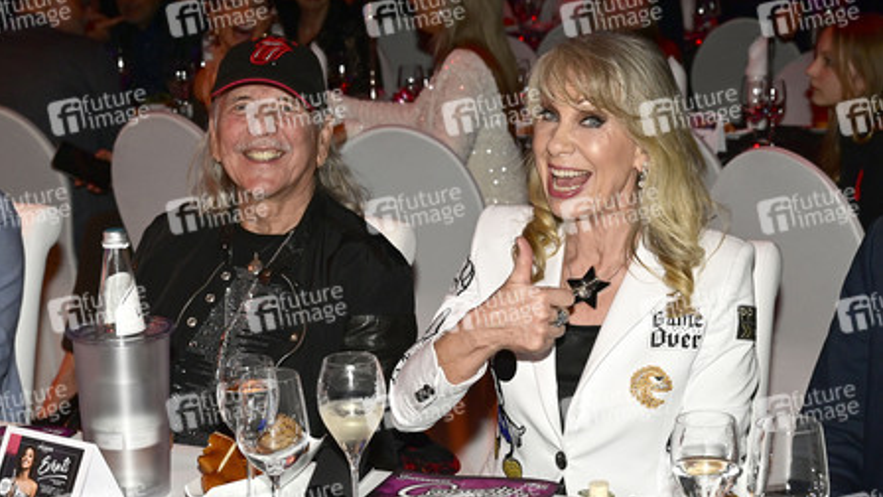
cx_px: 441
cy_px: 260
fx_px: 1405
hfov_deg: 34.9
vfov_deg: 20.0
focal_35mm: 60
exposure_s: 1/200
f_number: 7.1
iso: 2500
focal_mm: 57
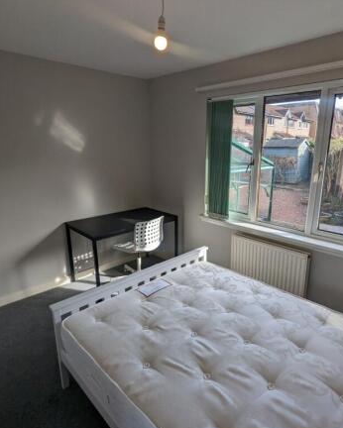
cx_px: 191
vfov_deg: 77.6
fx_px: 266
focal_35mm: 21
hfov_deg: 65.4
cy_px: 215
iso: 72
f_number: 2.2
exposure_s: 1/393
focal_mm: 2.35
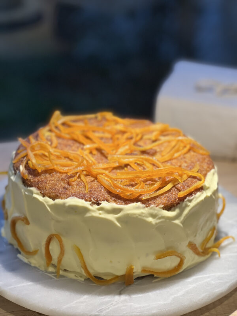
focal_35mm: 77
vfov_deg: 25.3
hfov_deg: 19.1
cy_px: 158
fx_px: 703
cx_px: 118
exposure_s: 1/100
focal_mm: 9
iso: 125
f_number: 2.8
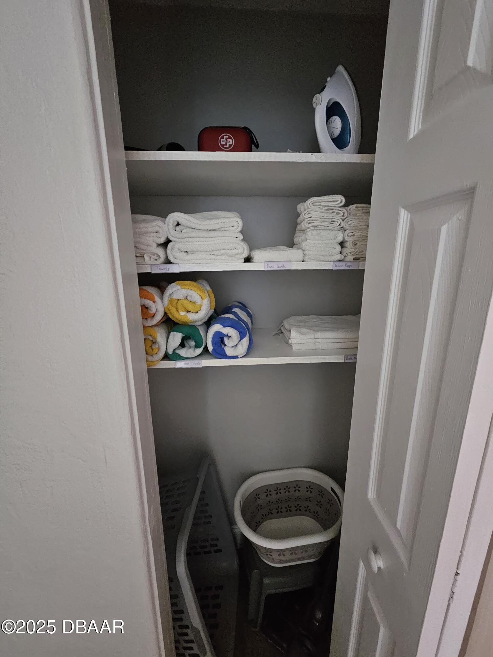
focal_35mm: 13
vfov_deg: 106.2
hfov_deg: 89.9
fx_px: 247
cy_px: 328
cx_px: 246
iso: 1250
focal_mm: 2.2
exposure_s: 1/24
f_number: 2.2
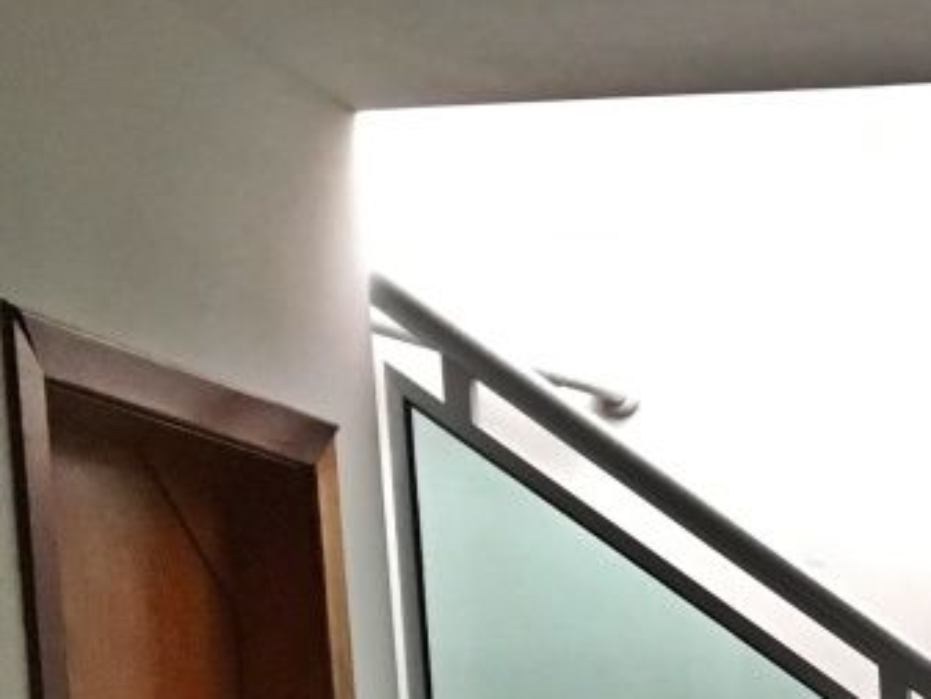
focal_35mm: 110
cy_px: 1257
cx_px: 1481
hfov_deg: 16.1
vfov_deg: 12.3
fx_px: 2960
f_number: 2.2
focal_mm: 4.15
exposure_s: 1/30
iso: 160
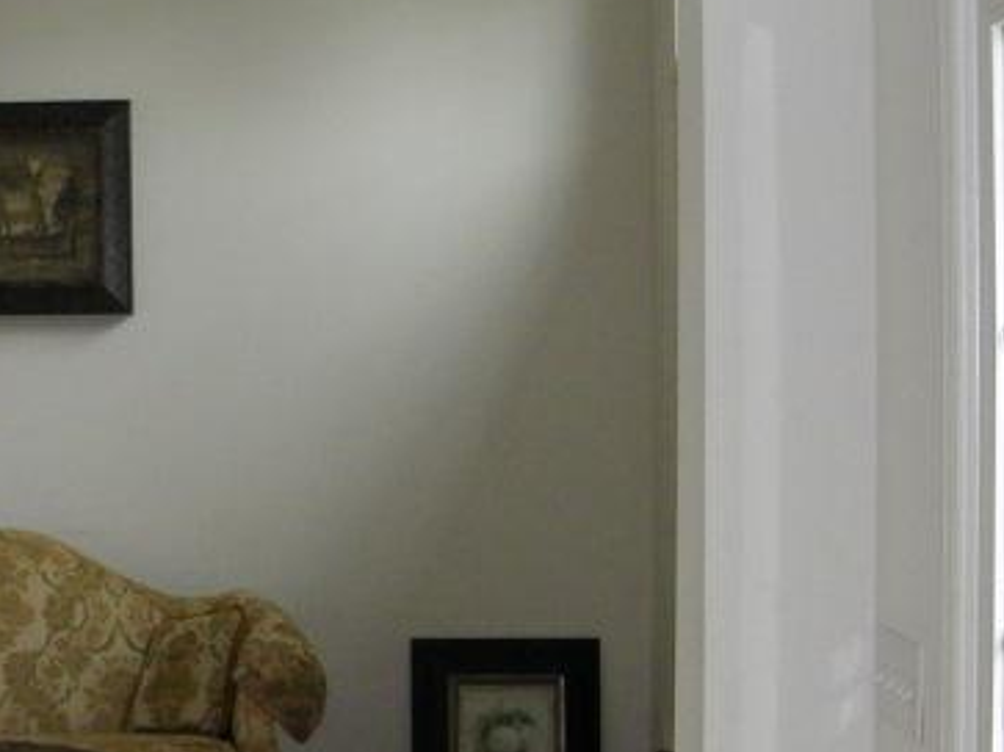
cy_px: 398
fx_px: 2291
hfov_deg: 23.7
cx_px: 17
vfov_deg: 18.7
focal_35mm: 79
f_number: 3.5
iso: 200
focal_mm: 5
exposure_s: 1/30
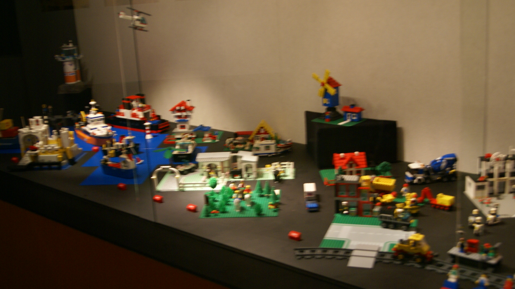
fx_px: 615
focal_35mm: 45
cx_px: 252
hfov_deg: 45.5
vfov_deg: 26.5
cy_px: 151
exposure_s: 1/15
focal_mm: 28
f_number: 4
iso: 400
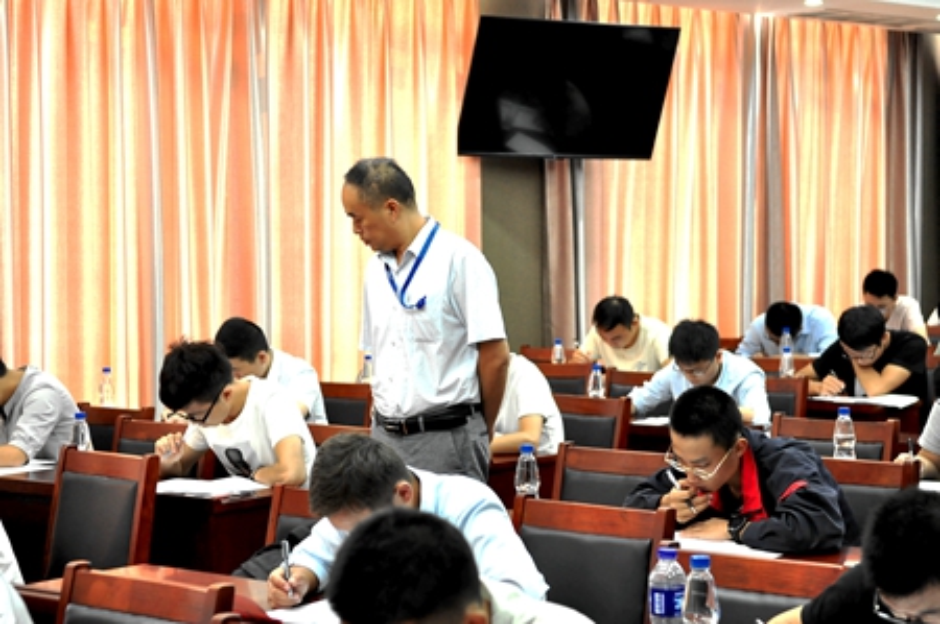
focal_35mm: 82
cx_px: 470
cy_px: 312
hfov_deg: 24.6
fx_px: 2152
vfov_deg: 16.5
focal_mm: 55
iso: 1000
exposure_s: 1/50
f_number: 4
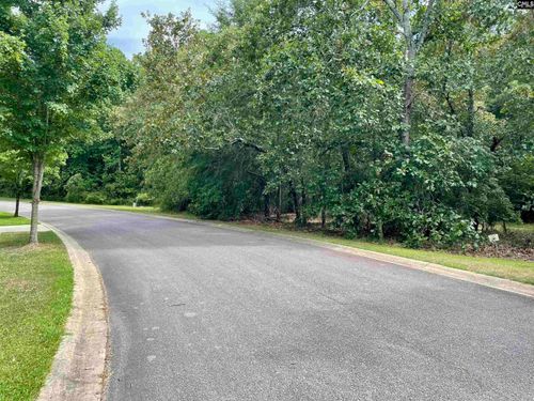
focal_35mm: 26
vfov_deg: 53.1
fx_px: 401
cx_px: 267
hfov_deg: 67.3
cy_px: 200
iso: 32
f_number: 1.6
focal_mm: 4.2
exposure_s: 1/785
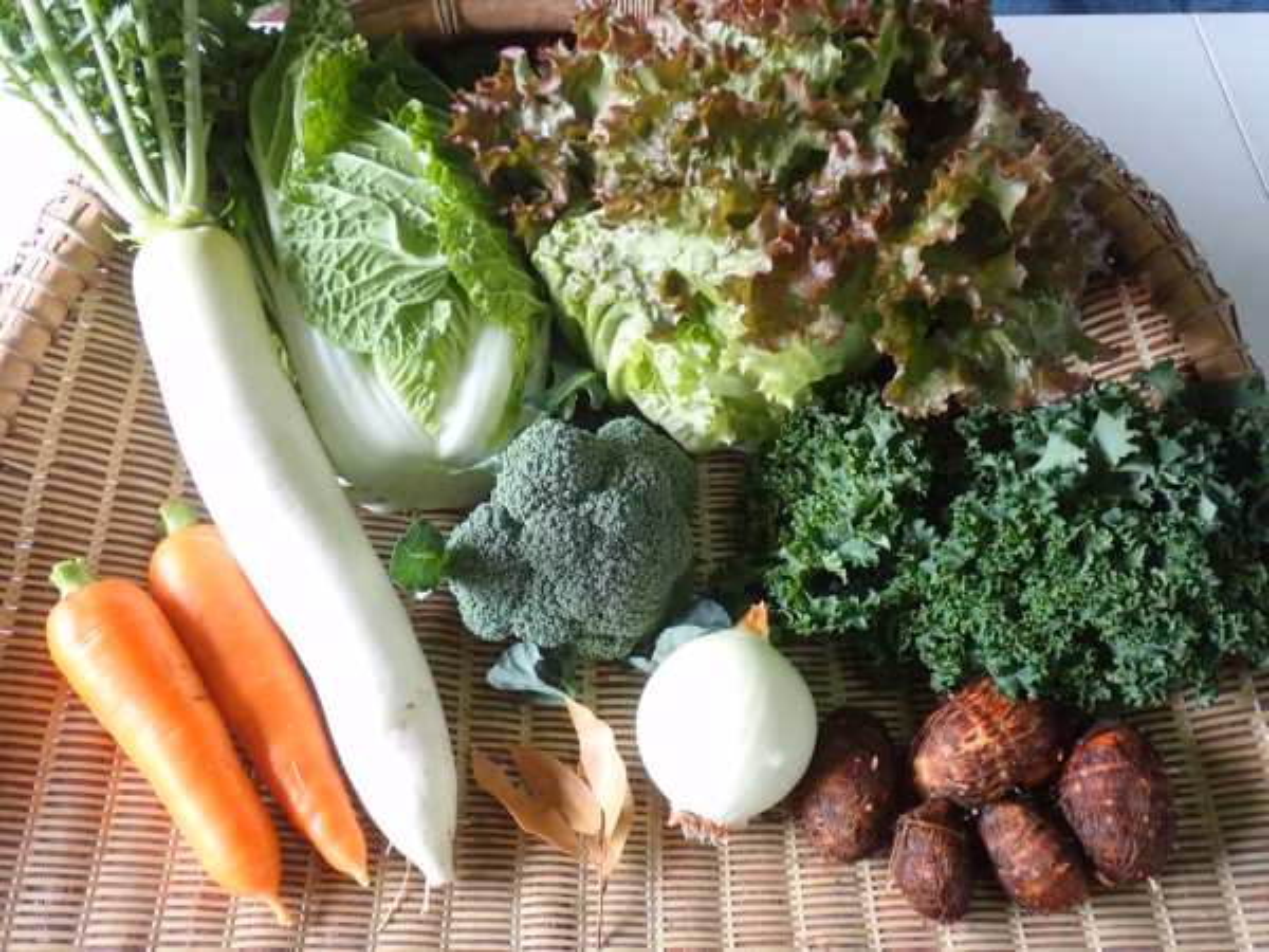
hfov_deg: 51.4
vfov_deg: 39.7
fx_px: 1320
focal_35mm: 36
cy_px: 476
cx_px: 634
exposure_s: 1/40
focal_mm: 6.37
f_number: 2.5
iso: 200
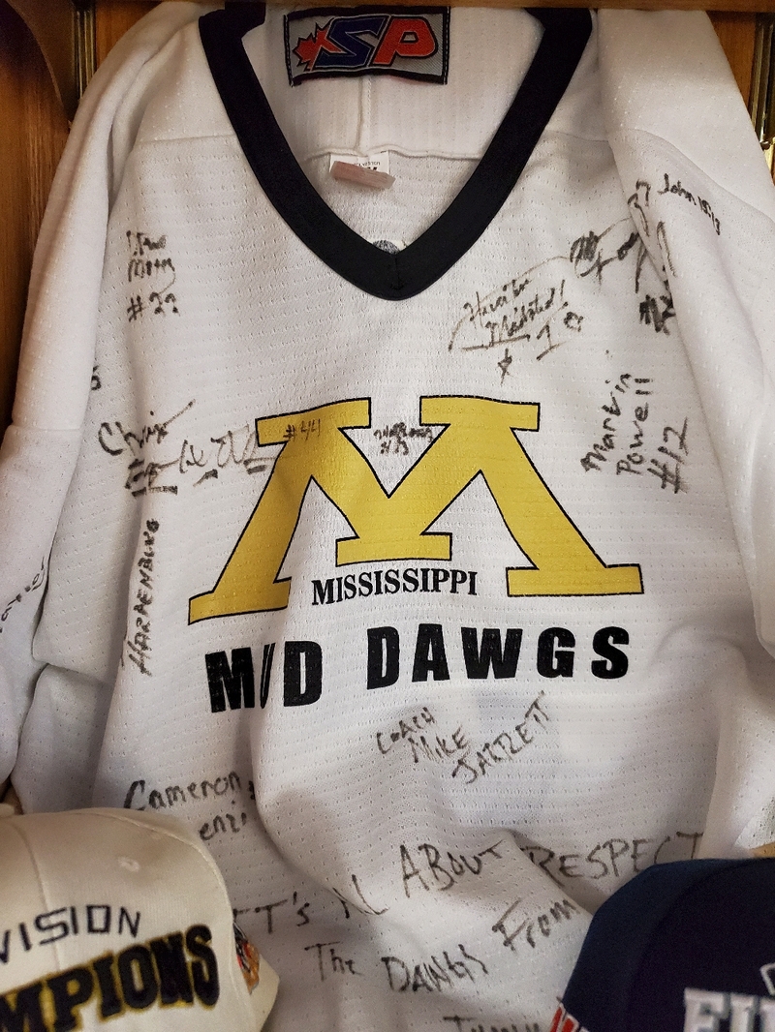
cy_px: 516
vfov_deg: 67.3
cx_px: 388
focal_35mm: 26
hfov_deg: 53.1
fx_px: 776
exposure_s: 1/40
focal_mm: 4.3
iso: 500
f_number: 1.5
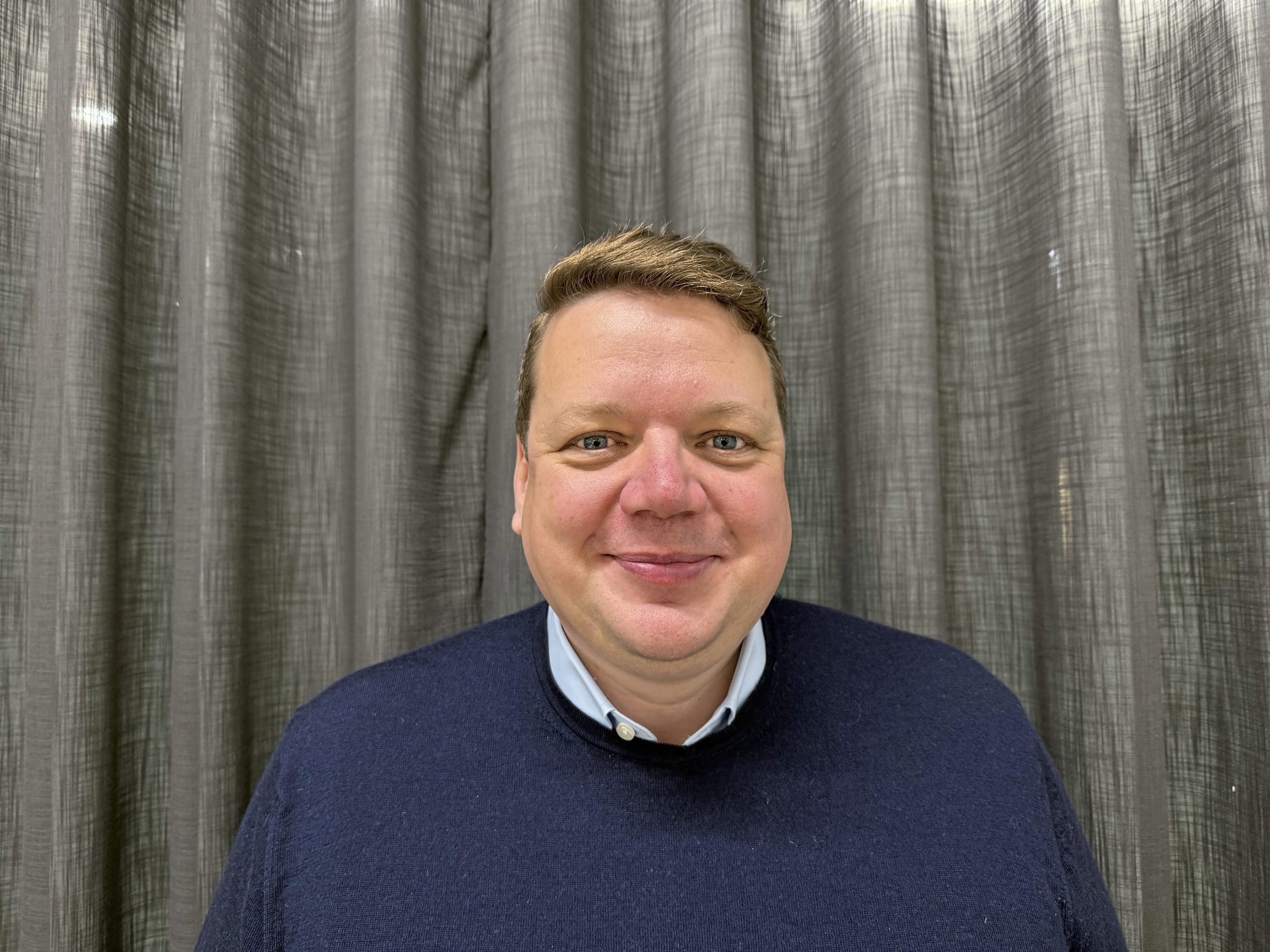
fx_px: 881
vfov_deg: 56.8
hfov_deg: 71.6
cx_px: 635
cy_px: 476
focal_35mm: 24
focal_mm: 6.76
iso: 200
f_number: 1.78
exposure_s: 1/50
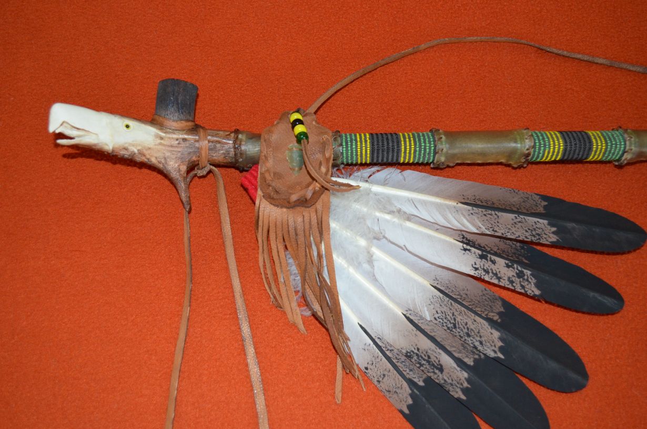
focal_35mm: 36
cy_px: 214
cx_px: 324
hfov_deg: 53.2
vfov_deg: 36.7
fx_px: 646
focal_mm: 24
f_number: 4
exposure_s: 1/60
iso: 1800
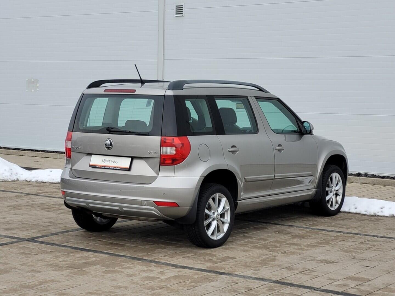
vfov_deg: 19.4
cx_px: 198
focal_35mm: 76
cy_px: 148
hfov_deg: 25.7
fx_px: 867
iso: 32
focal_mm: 7.12
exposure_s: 1/60
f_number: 2.4
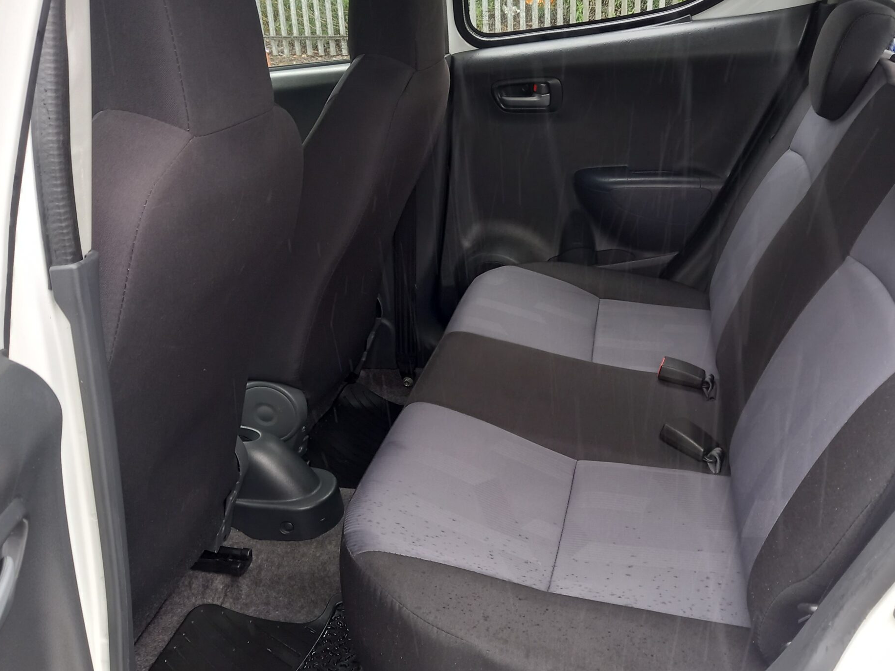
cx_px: 522
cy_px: 343
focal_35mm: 35
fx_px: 905
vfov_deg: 40.7
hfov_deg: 52.4
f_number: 2
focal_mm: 4.6
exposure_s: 1/60
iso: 100
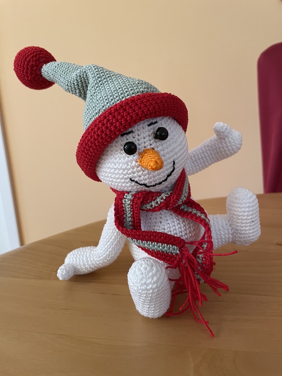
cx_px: 141
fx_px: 282
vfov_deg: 67.3
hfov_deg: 53.1
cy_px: 188
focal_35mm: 26
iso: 250
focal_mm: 4.2
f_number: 1.6
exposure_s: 1/50
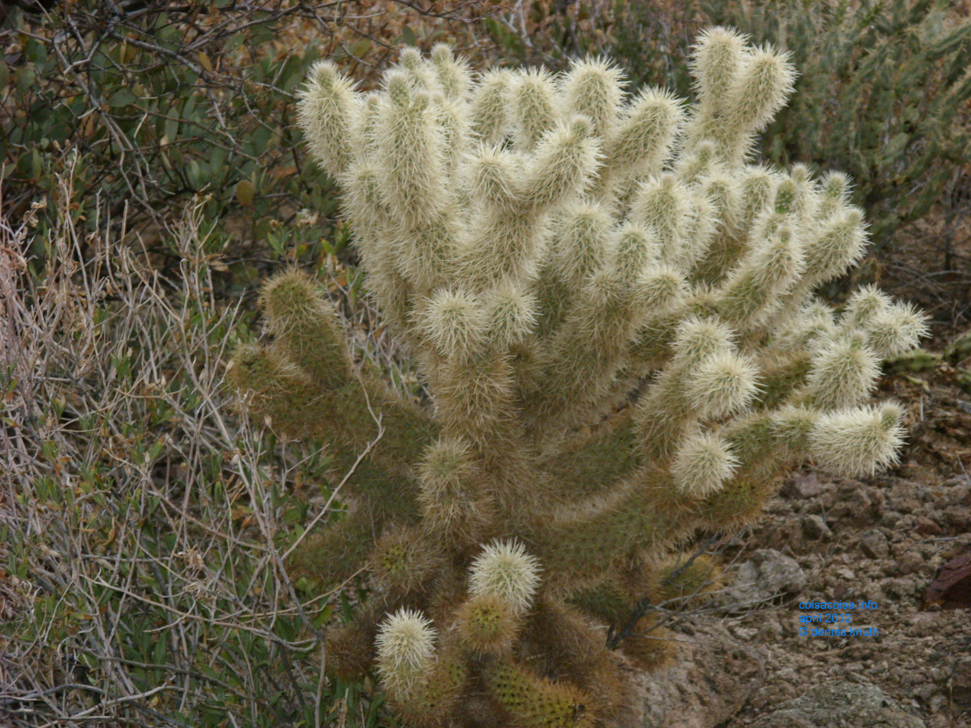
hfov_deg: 15.4
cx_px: 486
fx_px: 3590
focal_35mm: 128
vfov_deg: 11.6
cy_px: 364
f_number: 3.9
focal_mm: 21.3
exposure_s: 1/148
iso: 300
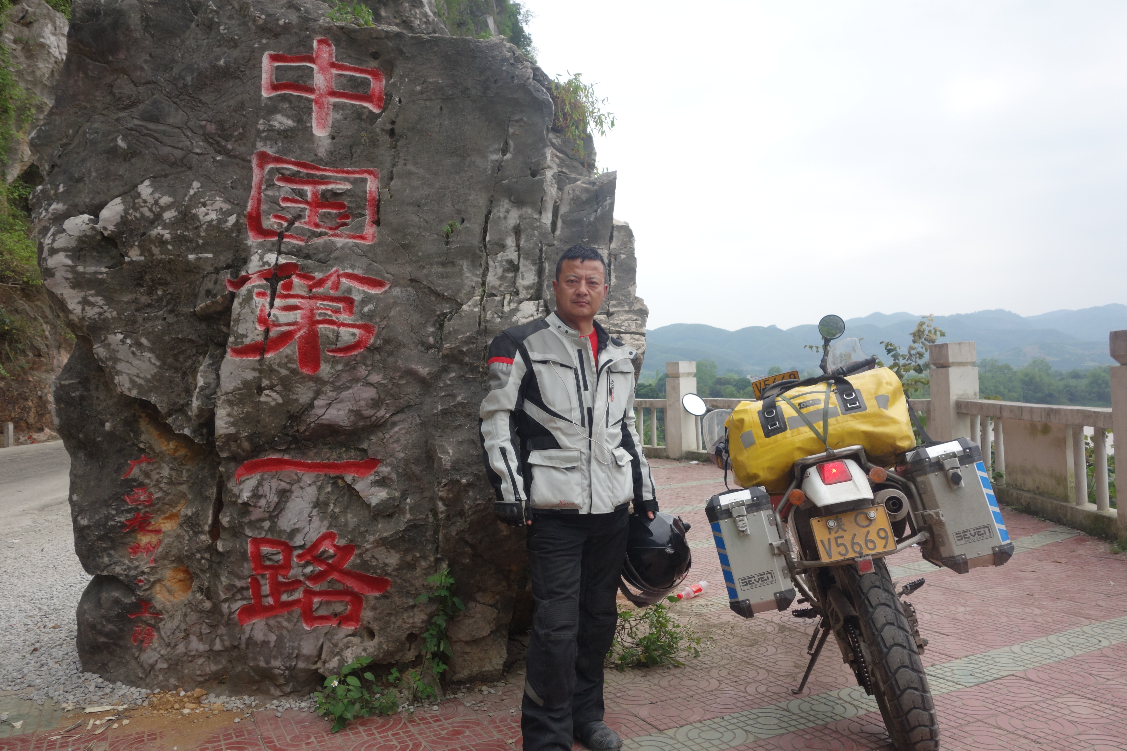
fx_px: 876
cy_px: 376
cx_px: 564
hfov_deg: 65.5
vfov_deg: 46.4
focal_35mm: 28
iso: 200
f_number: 6.3
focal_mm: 10.4
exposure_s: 1/320
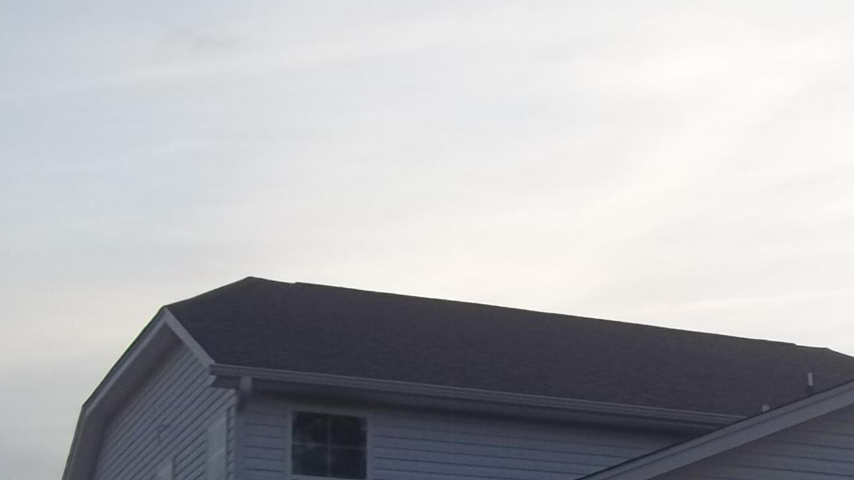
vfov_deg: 14.3
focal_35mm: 82
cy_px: 575
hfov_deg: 25.0
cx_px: 794
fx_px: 1857
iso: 64
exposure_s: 1/125
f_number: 2.9
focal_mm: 5.7
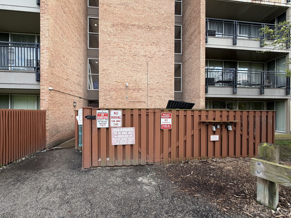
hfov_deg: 98.2
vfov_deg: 81.7
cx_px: 146
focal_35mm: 15
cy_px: 112
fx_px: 126
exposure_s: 1/197
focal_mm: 2.22
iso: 40
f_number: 2.2
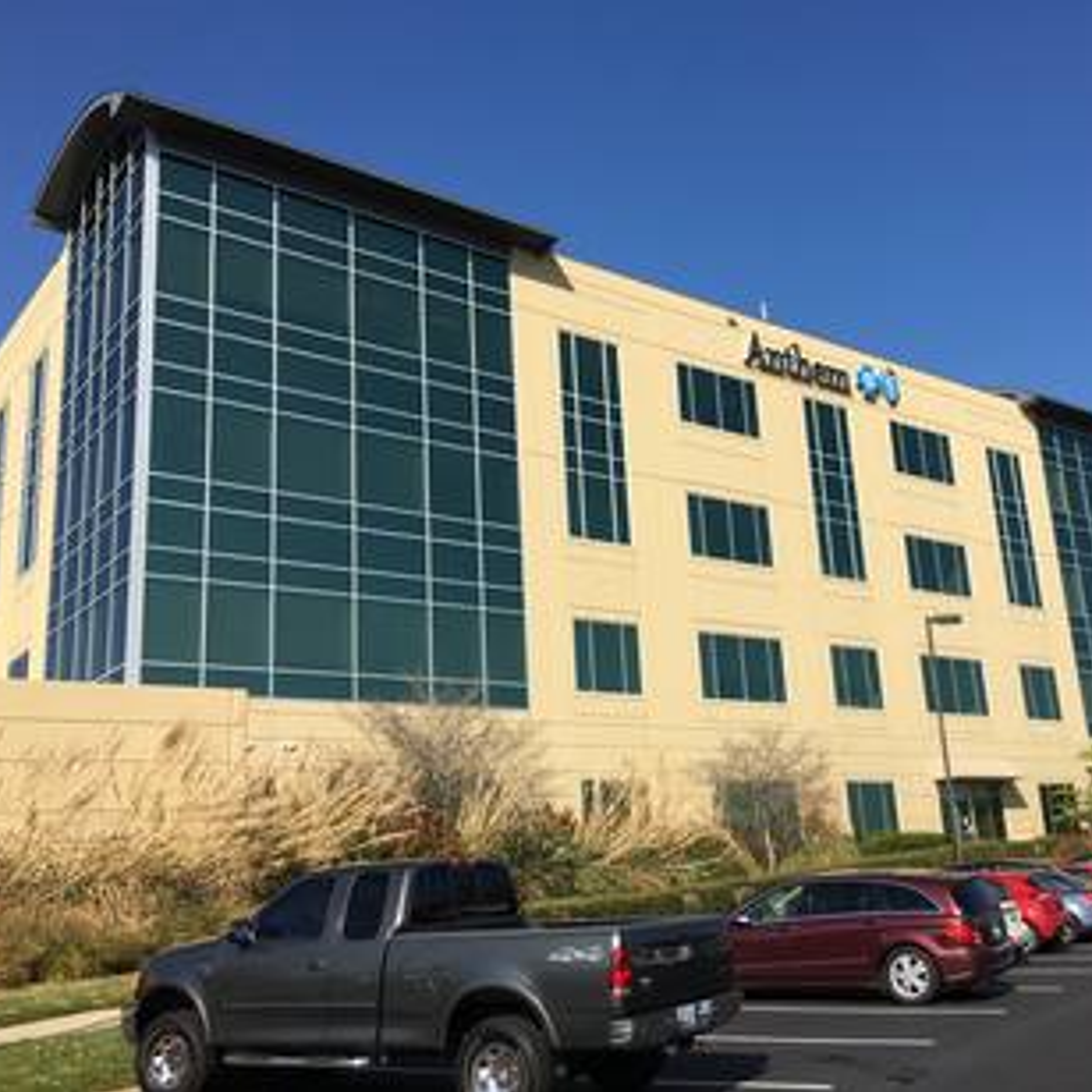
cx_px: 695
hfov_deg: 46.7
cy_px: 537
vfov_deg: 47.2
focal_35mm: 35
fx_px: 1249
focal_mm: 4.15
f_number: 2.2
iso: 25
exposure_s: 1/2024
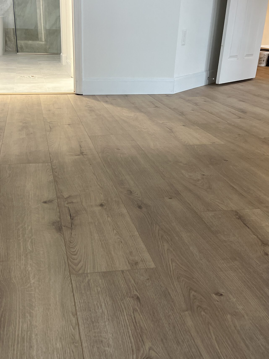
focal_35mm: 39
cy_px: 246
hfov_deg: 36.7
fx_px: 404
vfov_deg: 46.9
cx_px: 107
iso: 320
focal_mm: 5.1
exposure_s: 1/60
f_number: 1.6
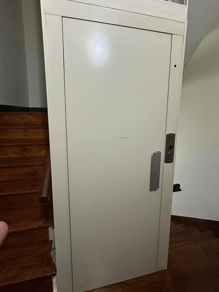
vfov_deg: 102.1
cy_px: 146
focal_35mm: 14
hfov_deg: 85.6
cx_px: 110
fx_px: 118
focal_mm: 2.22
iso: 400
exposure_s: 1/50
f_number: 2.2
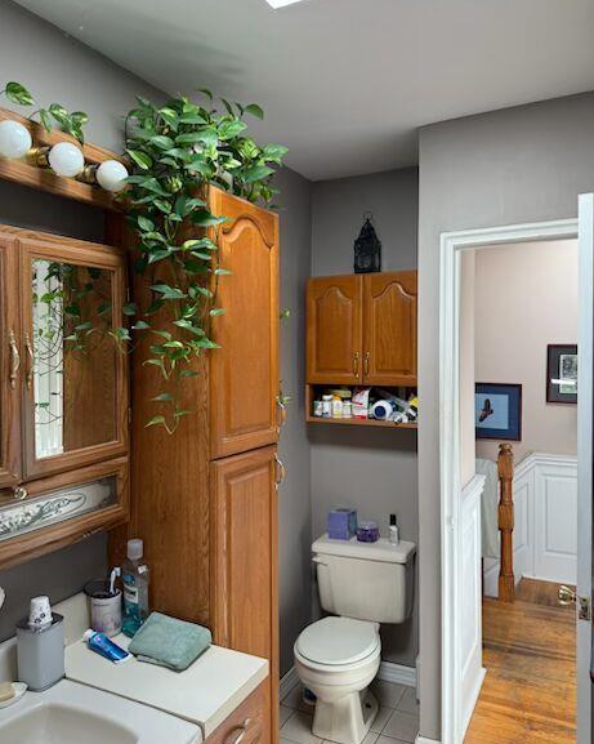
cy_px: 358
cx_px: 289
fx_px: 572
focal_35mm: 26
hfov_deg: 54.9
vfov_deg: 66.0
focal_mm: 6.76
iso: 200
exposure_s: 1/121
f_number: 1.78
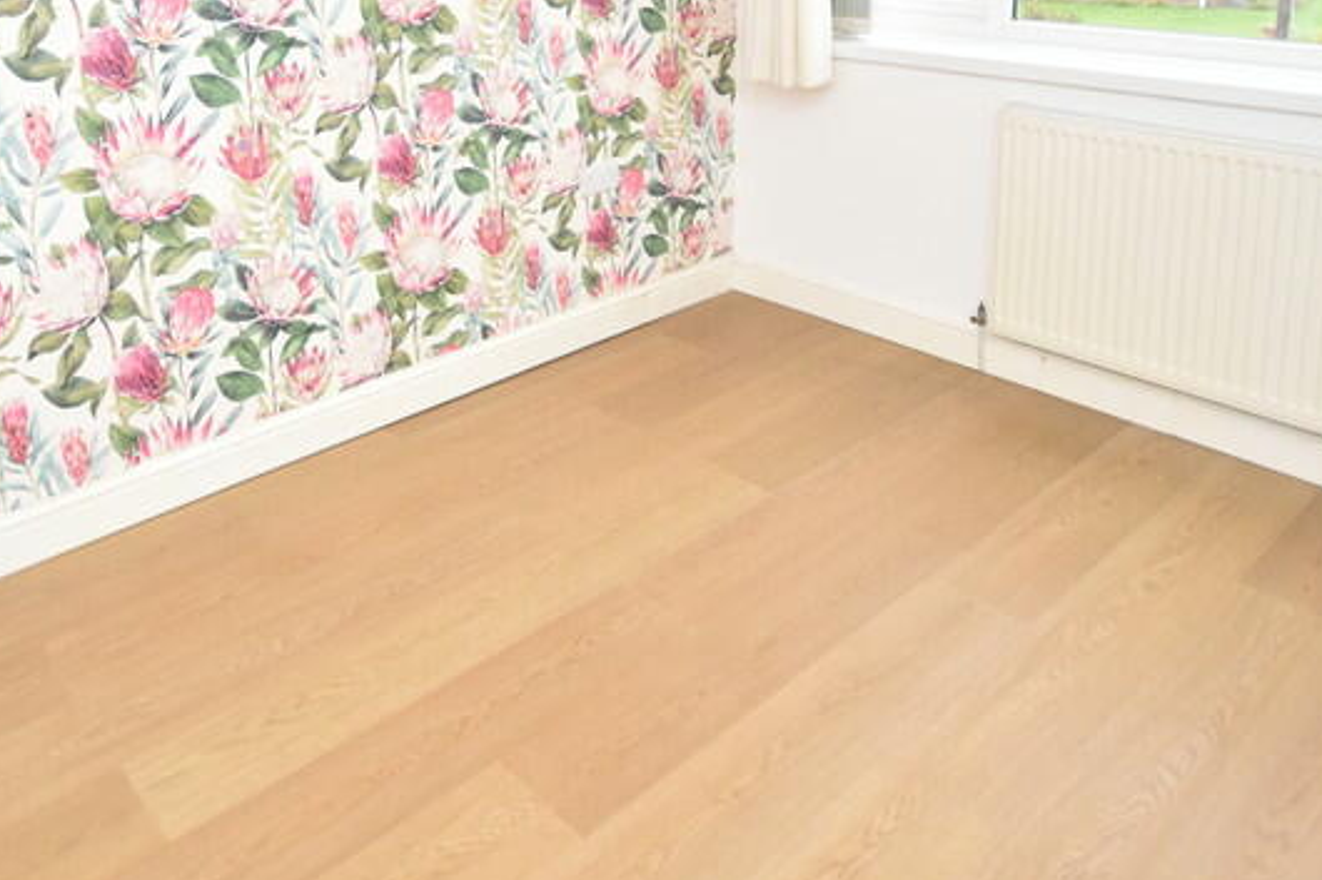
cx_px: 479
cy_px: 71
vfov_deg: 41.1
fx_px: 1065
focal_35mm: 29
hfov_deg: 62.6
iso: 800
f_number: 5
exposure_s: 1/200
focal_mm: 10
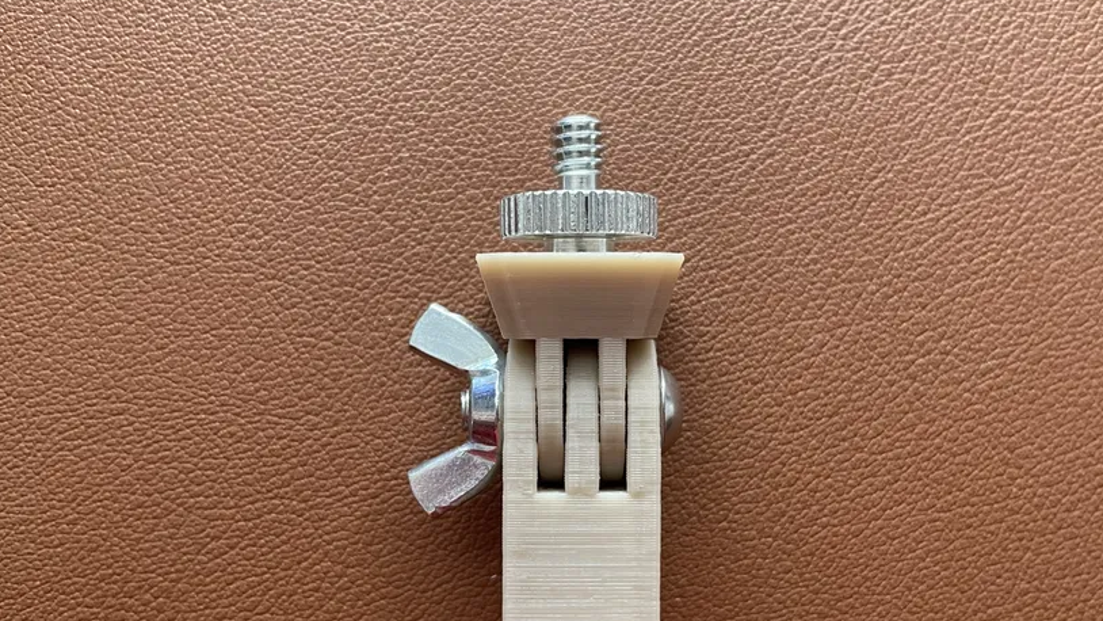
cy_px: 382
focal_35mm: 29
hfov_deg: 66.1
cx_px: 559
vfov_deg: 40.0
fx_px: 848
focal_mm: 4.2
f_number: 1.6
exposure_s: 1/60
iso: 320
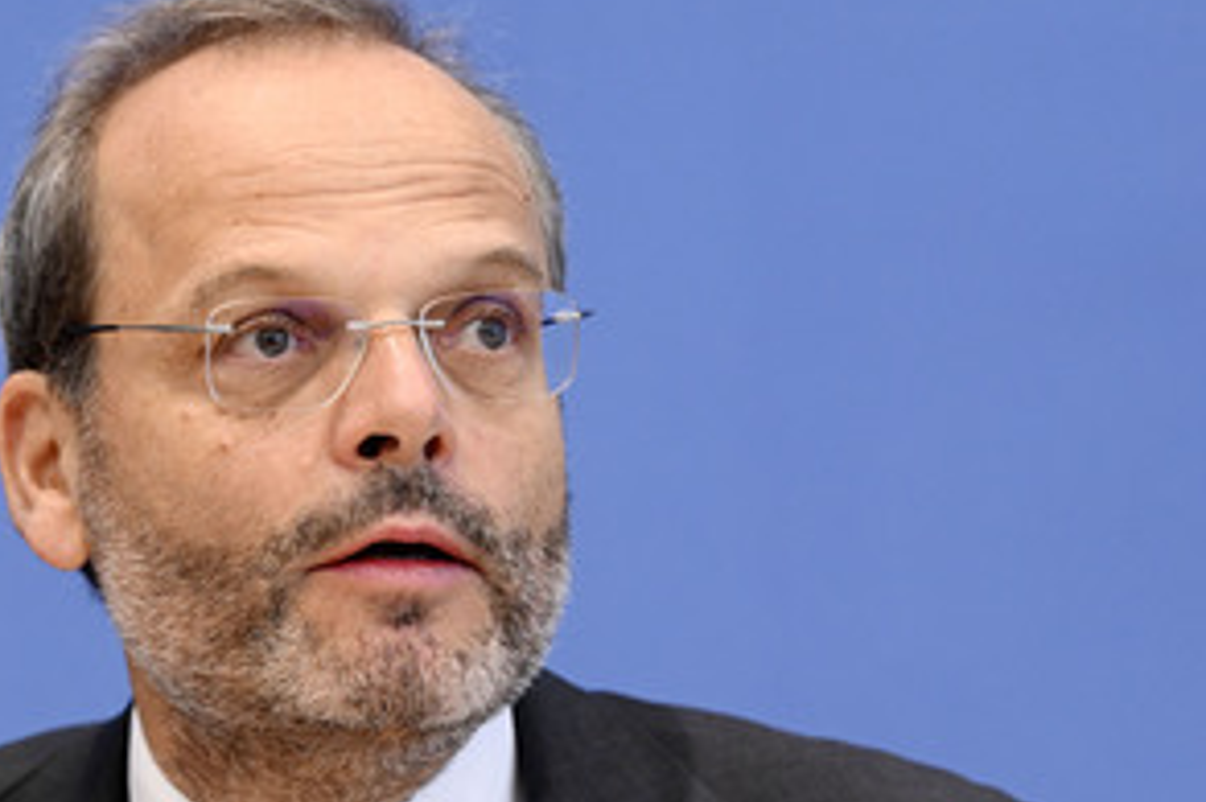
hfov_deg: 9.2
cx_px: 393
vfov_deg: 6.2
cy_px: 531
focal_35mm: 223
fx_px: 7466
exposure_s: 1/500
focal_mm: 145
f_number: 5.6
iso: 4000
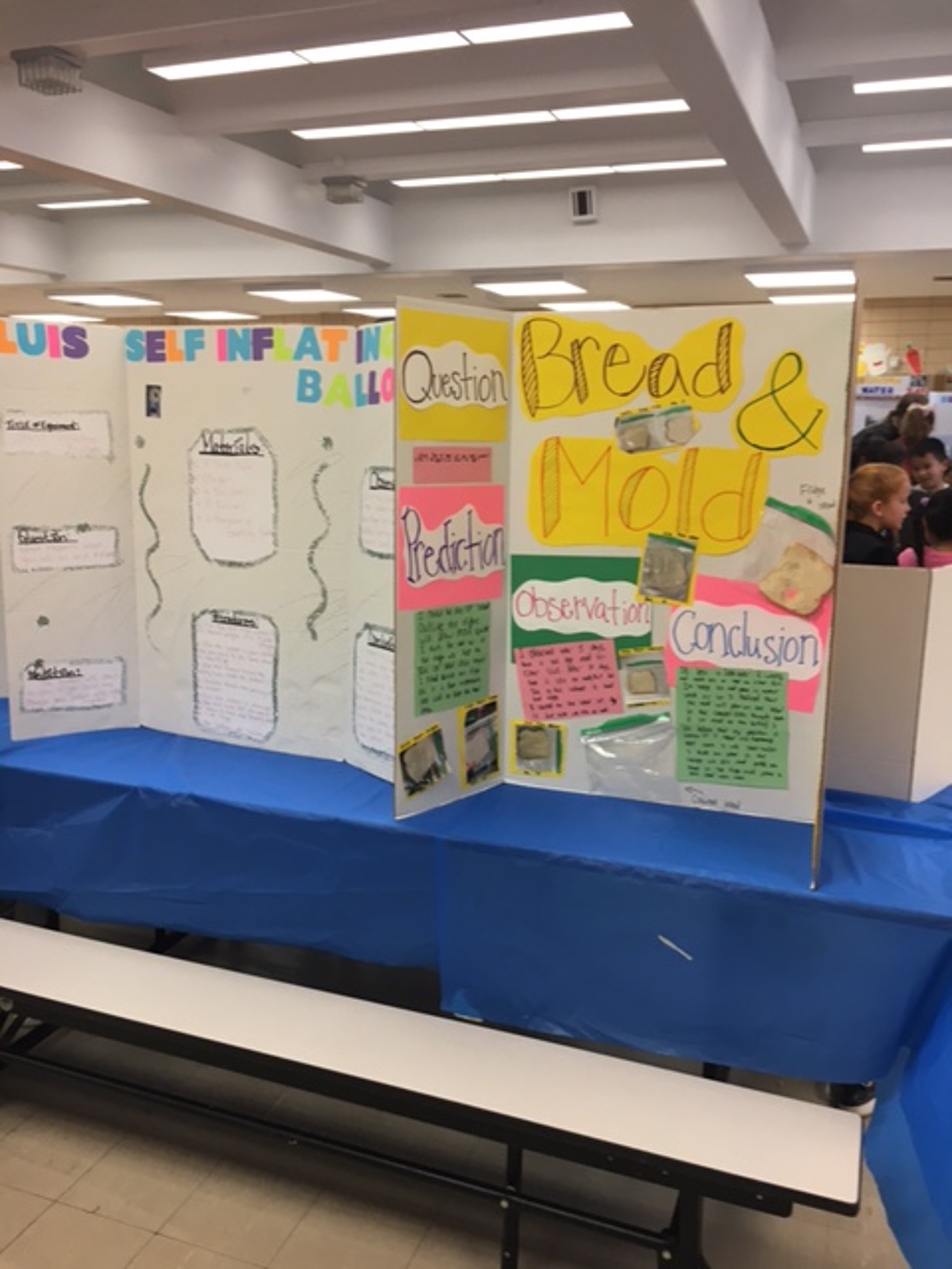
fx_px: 1063
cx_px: 476
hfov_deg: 48.2
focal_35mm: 29
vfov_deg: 61.7
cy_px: 634
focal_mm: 4.15
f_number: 2.2
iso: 25
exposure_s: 1/30
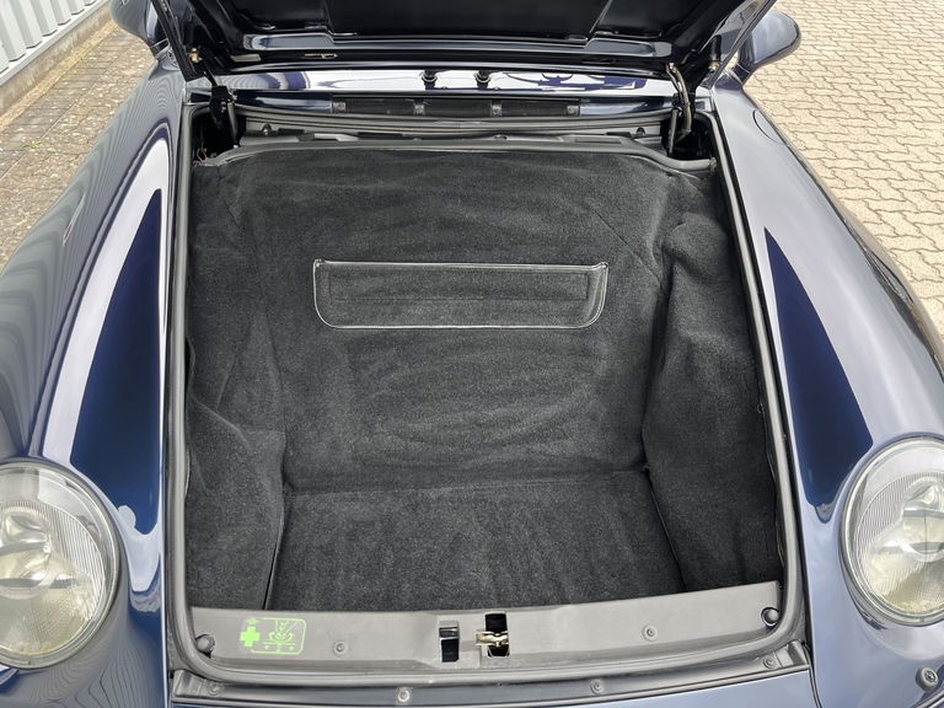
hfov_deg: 67.3
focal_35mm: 26
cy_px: 354
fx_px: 709
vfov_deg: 53.1
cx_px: 472
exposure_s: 1/121
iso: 100
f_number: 1.6
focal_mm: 5.1
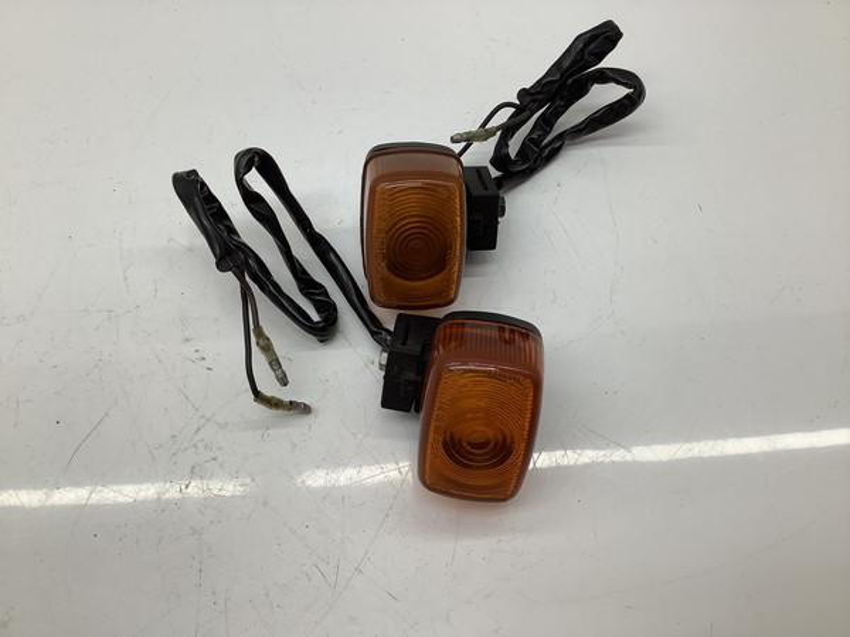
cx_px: 425
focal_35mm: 31
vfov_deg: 45.4
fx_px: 761
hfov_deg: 58.4
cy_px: 318
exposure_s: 1/120
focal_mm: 3.3
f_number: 2.4
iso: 32
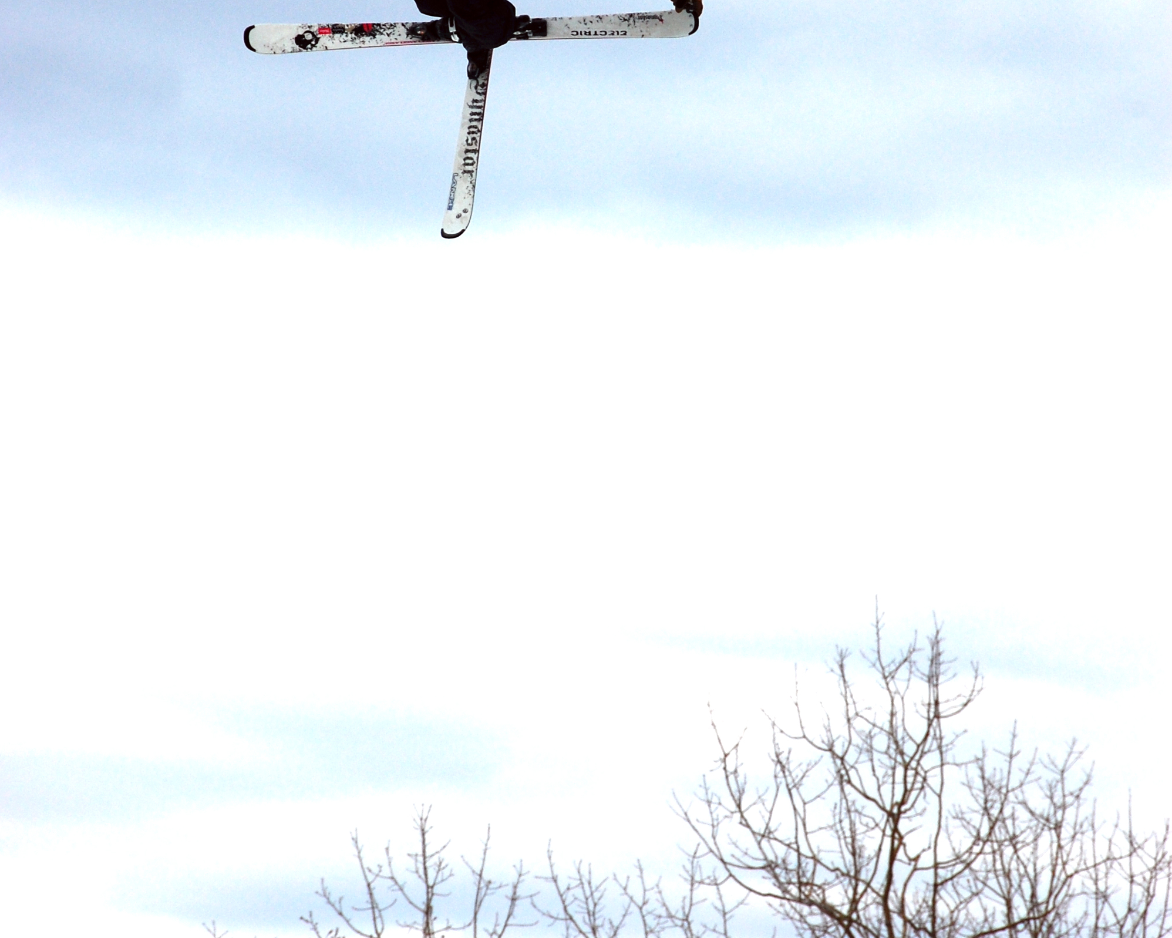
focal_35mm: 318
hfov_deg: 6.1
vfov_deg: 4.9
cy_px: 221
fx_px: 11031
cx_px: 585
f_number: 10
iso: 400
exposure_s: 1/1000
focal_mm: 150
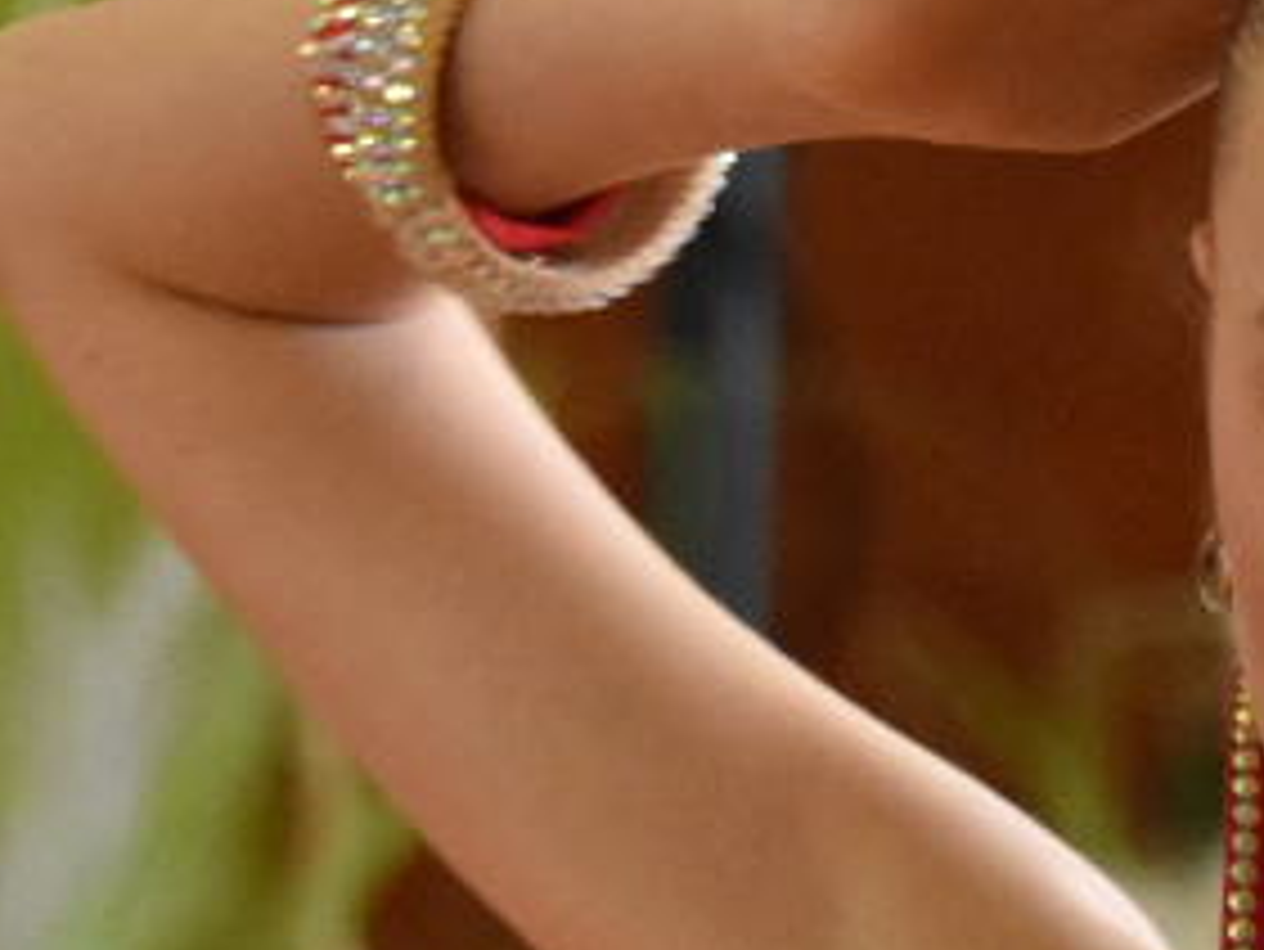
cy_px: 1675
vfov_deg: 1.0
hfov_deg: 1.3
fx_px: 56212
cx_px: 1768
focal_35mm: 1539
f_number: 5.6
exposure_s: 1/320
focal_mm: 185
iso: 4000
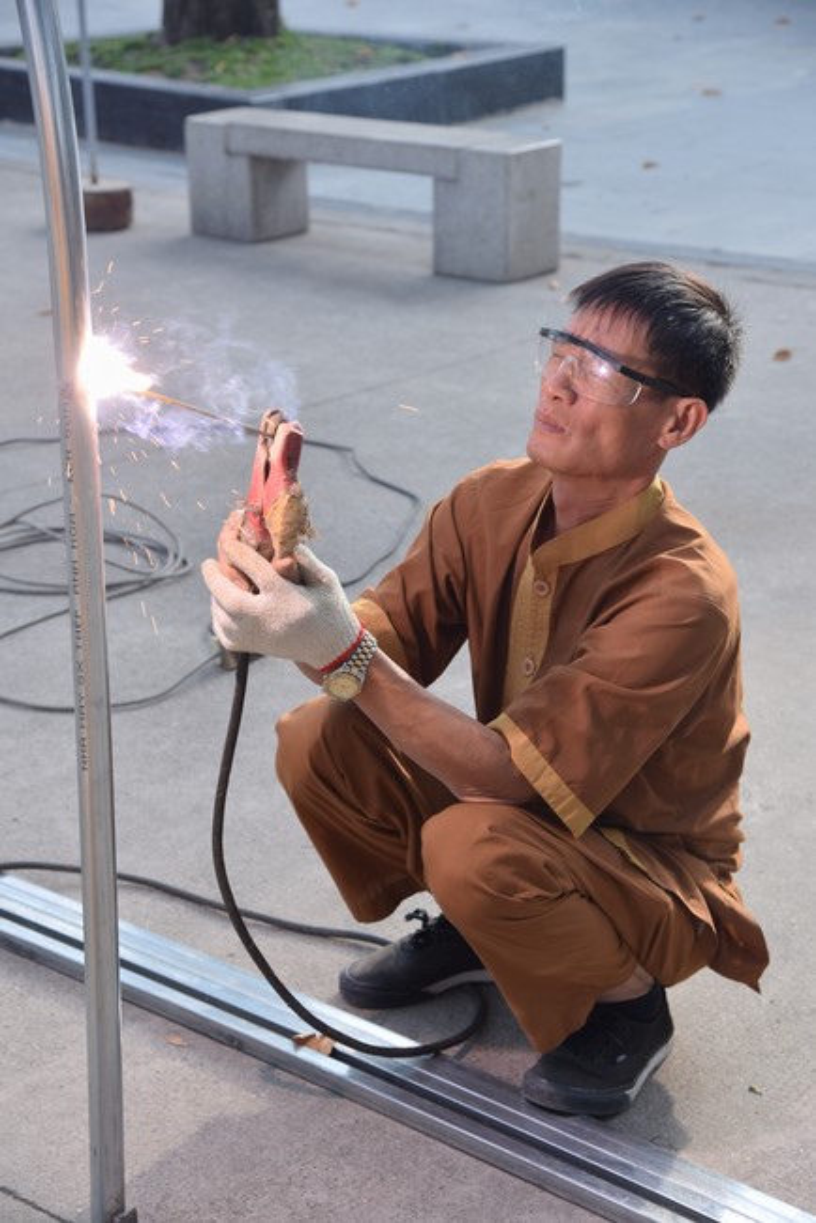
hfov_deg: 20.6
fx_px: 2241
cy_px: 612
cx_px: 408
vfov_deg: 30.5
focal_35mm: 66
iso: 100
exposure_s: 1/160
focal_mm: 66
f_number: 6.3
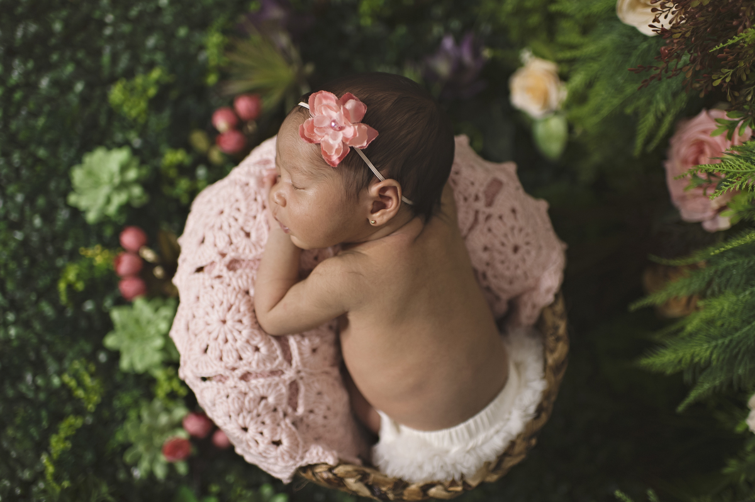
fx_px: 733
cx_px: 378
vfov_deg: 37.8
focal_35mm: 35
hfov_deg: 54.5
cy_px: 251
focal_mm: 35
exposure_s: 1/200
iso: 400
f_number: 1.8
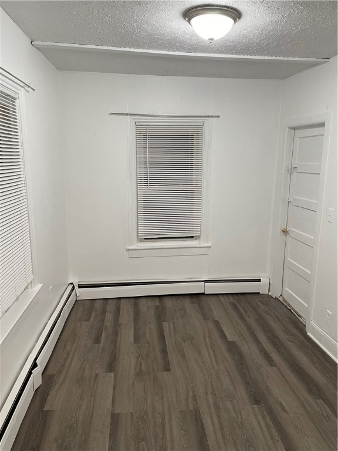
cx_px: 169
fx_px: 338
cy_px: 226
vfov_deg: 67.3
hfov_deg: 53.1
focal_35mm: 26
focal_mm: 4.2
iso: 100
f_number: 1.6
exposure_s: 1/60
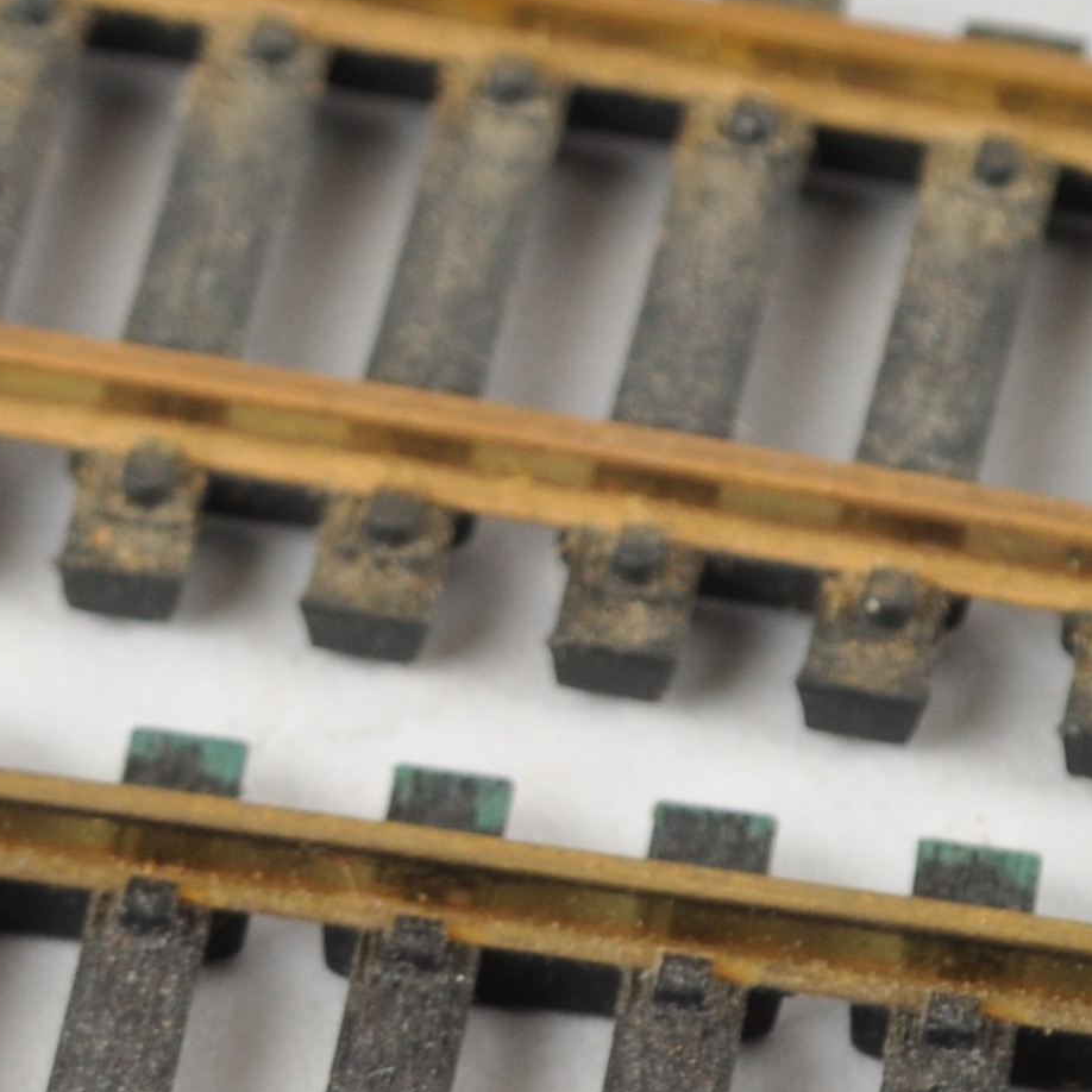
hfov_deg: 5.2
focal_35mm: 327
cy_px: 1333
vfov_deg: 5.3
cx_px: -1389
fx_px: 11670
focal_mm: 55
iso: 160
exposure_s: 1/100
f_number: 10
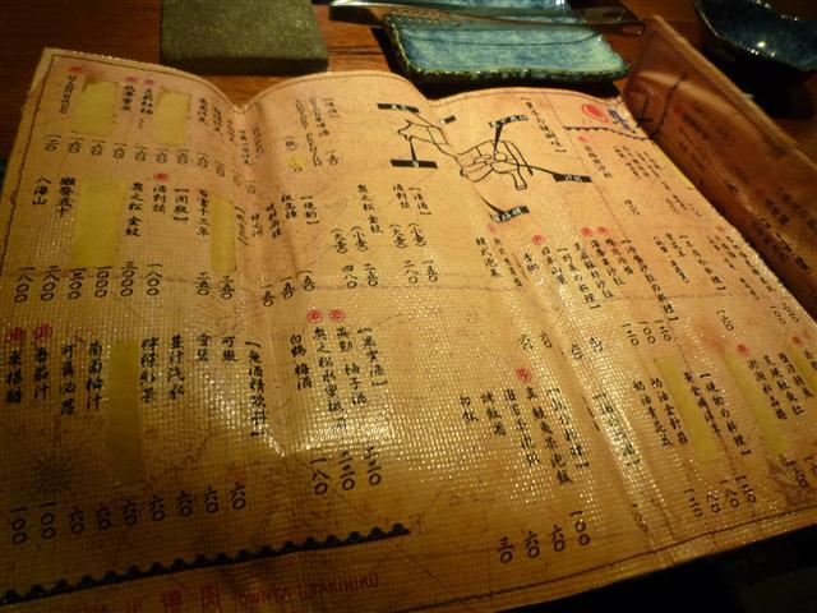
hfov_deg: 69.4
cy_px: 306
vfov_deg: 54.9
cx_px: 408
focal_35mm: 25
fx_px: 590
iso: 250
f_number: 2.8
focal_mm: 4.4
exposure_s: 1/30
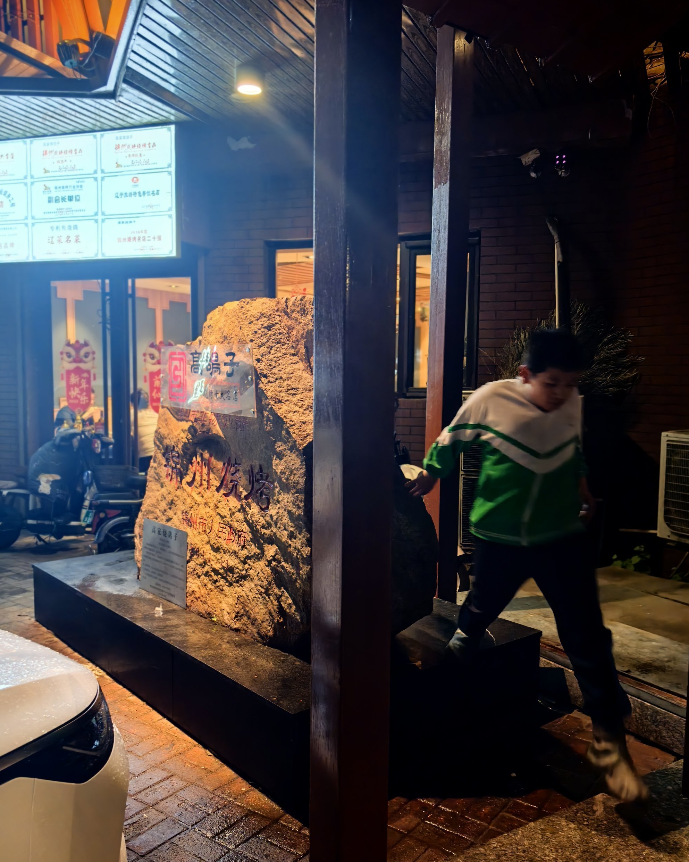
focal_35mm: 29
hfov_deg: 50.0
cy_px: 467
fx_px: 739
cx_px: 336
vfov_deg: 60.4
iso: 500
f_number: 2
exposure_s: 1/50
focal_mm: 6.98
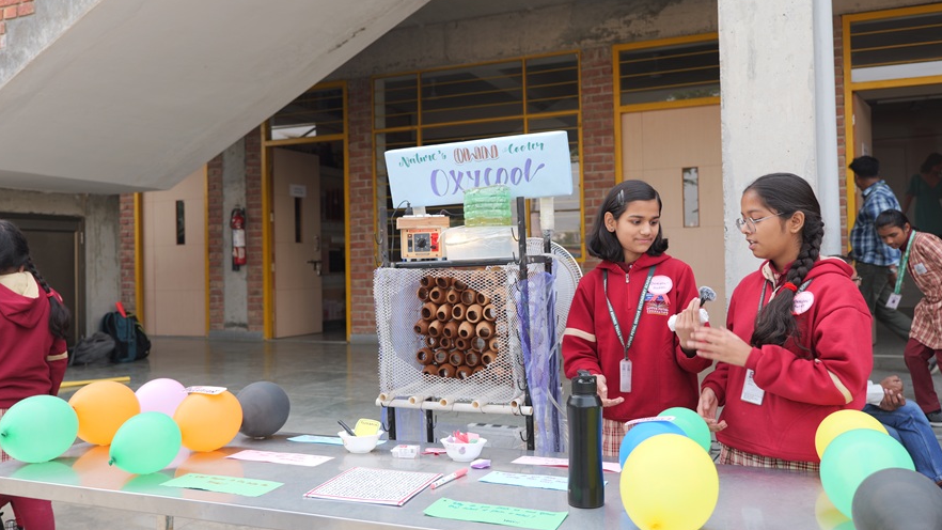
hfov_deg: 62.6
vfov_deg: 37.8
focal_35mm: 31
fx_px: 774
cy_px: 255
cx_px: 468
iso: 100
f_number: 4
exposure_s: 1/100
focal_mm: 29
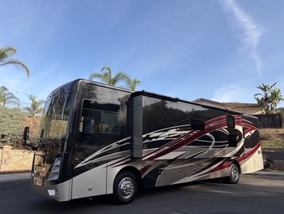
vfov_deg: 53.1
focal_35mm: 26
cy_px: 107
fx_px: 213
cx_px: 142
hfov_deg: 67.3
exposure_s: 1/1751
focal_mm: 5.96
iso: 50
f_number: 1.6
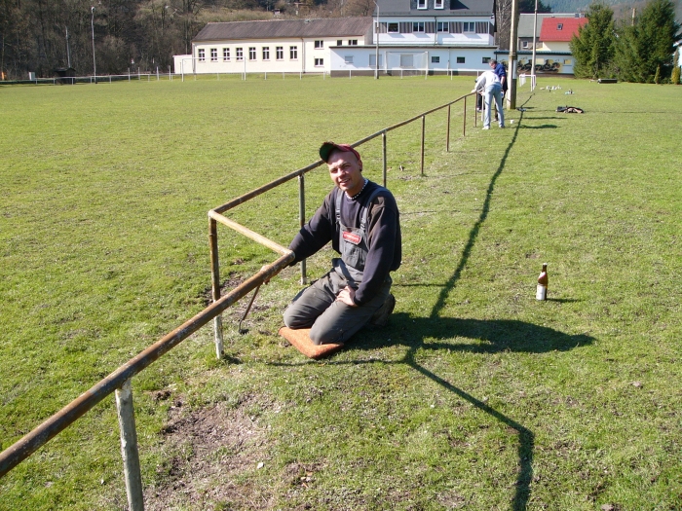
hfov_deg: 51.4
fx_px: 709
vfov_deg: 39.7
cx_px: 341
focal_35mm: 36
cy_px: 256
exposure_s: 1/400
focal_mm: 6
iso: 50
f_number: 2.8
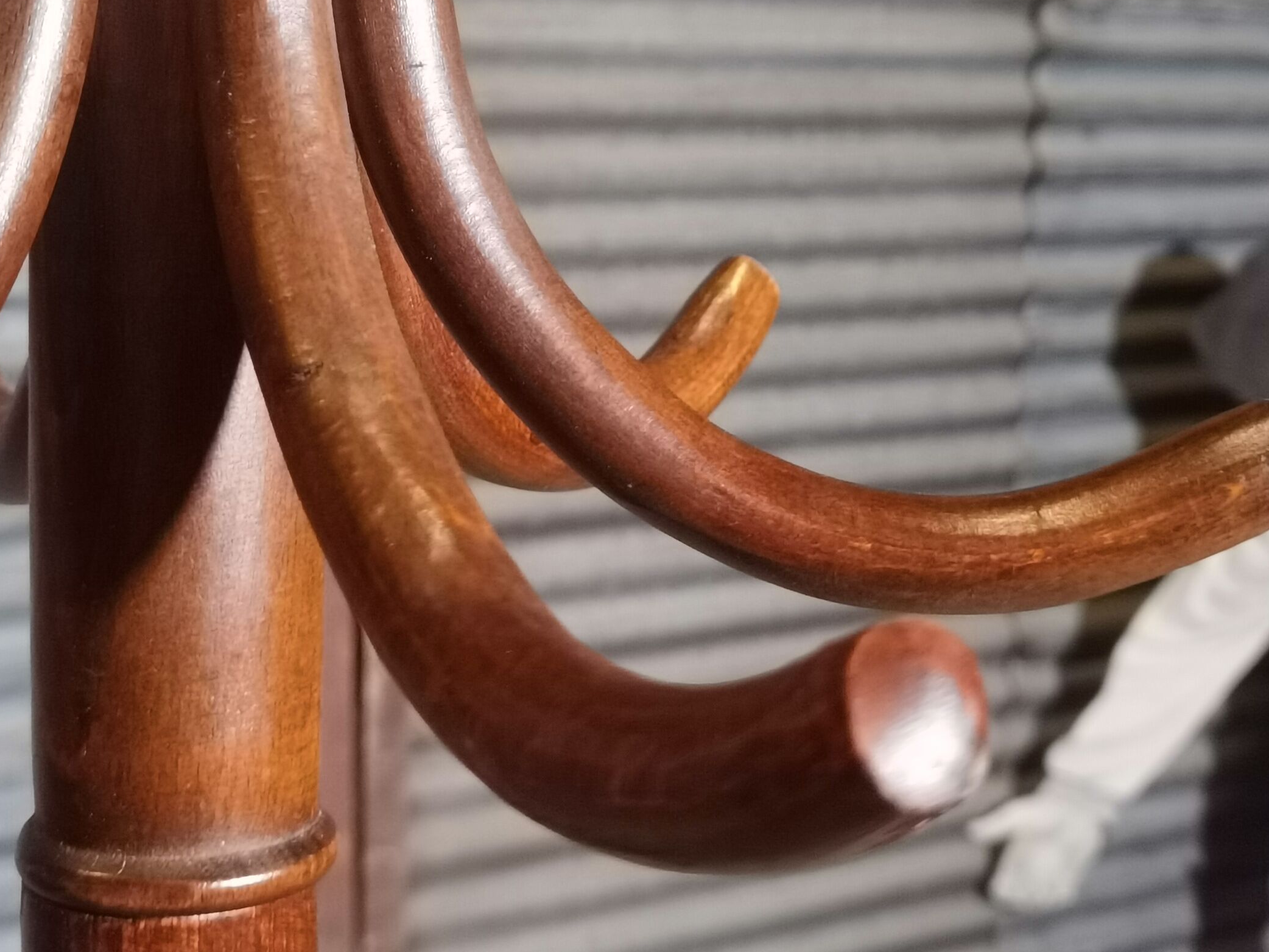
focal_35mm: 57
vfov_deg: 25.4
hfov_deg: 33.8
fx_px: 2090
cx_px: 571
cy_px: 273
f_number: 1.9
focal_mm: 6.71
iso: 640
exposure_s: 1/33.3
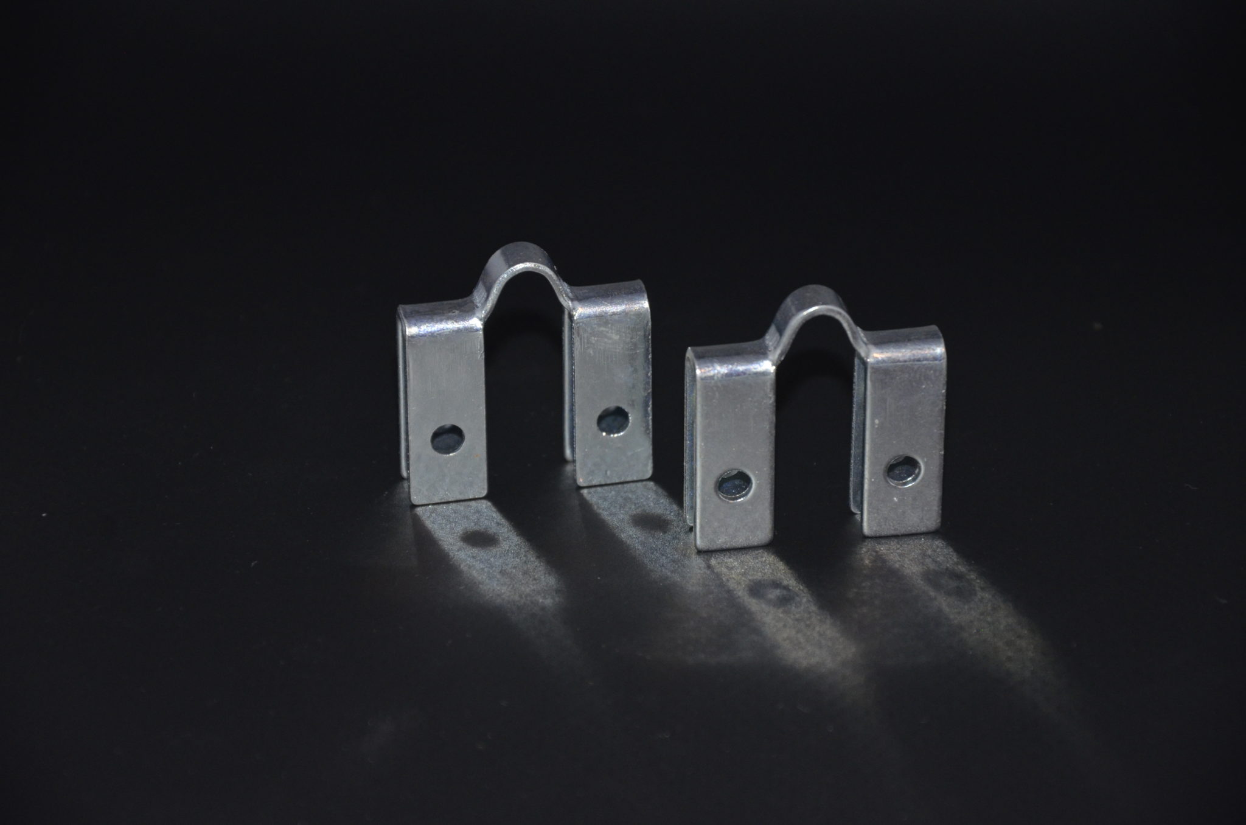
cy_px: 412
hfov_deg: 13.1
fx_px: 5439
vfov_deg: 8.7
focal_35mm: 158
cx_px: 623
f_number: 5.6
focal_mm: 105
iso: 800
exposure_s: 1/60
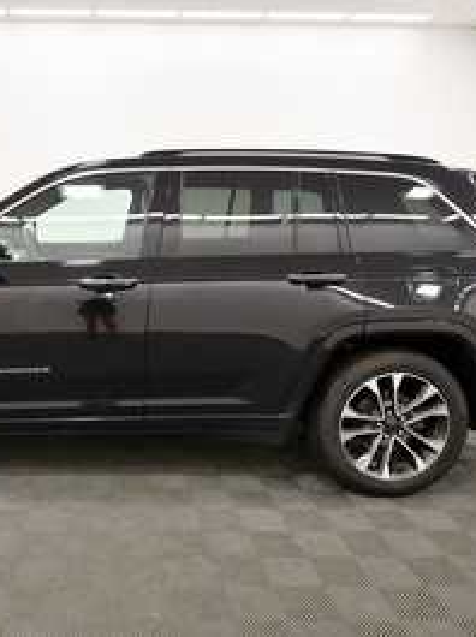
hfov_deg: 42.4
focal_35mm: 32
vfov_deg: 56.9
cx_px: 106
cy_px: 318
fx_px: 588
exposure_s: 1/125
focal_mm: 15
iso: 1100
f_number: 5
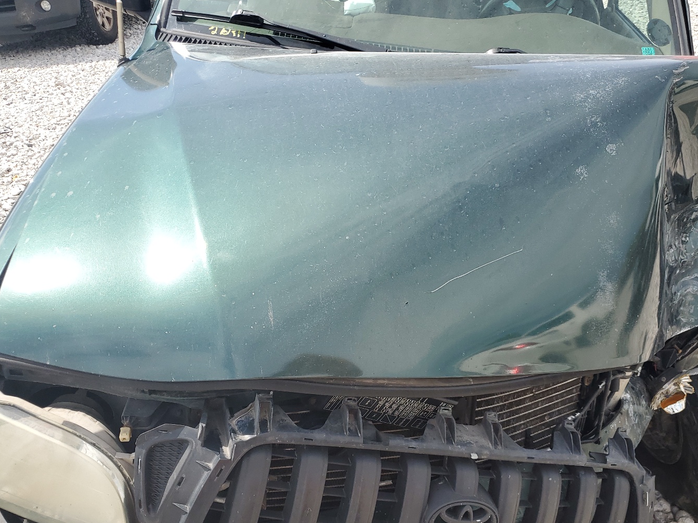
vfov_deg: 45.2
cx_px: 408
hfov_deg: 58.0
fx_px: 625
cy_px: 311
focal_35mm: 31
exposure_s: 1/1429
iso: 50
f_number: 1.5
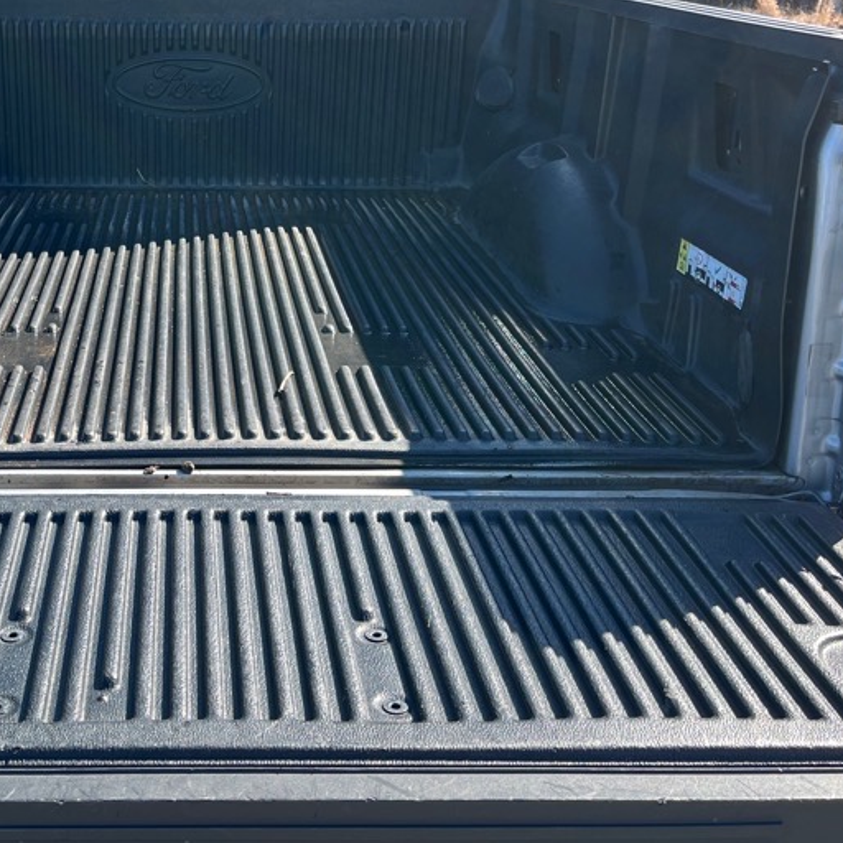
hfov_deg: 35.9
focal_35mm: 46
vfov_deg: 36.2
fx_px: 1267
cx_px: 209
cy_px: 250
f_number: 1.6
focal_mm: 5.1
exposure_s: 1/532
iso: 50
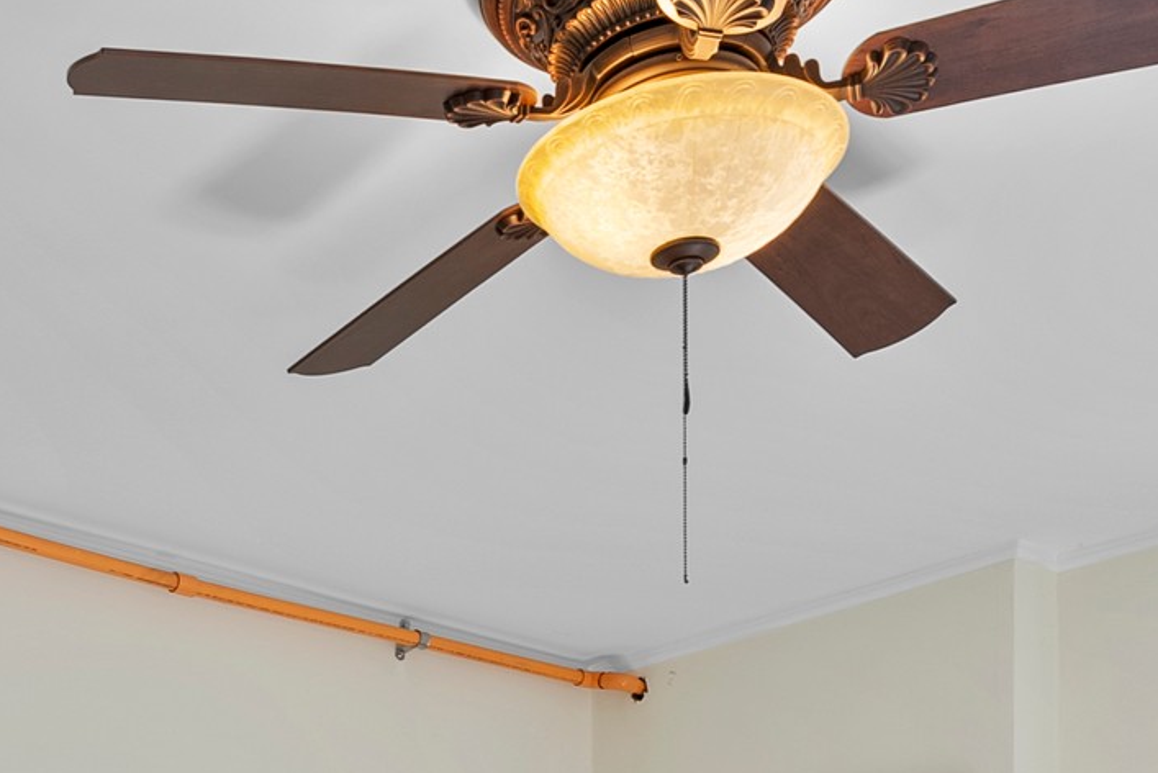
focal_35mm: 61
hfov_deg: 31.9
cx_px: 212
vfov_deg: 18.4
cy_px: 1312
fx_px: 1963
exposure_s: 1/2.5
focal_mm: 16
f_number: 8
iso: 100
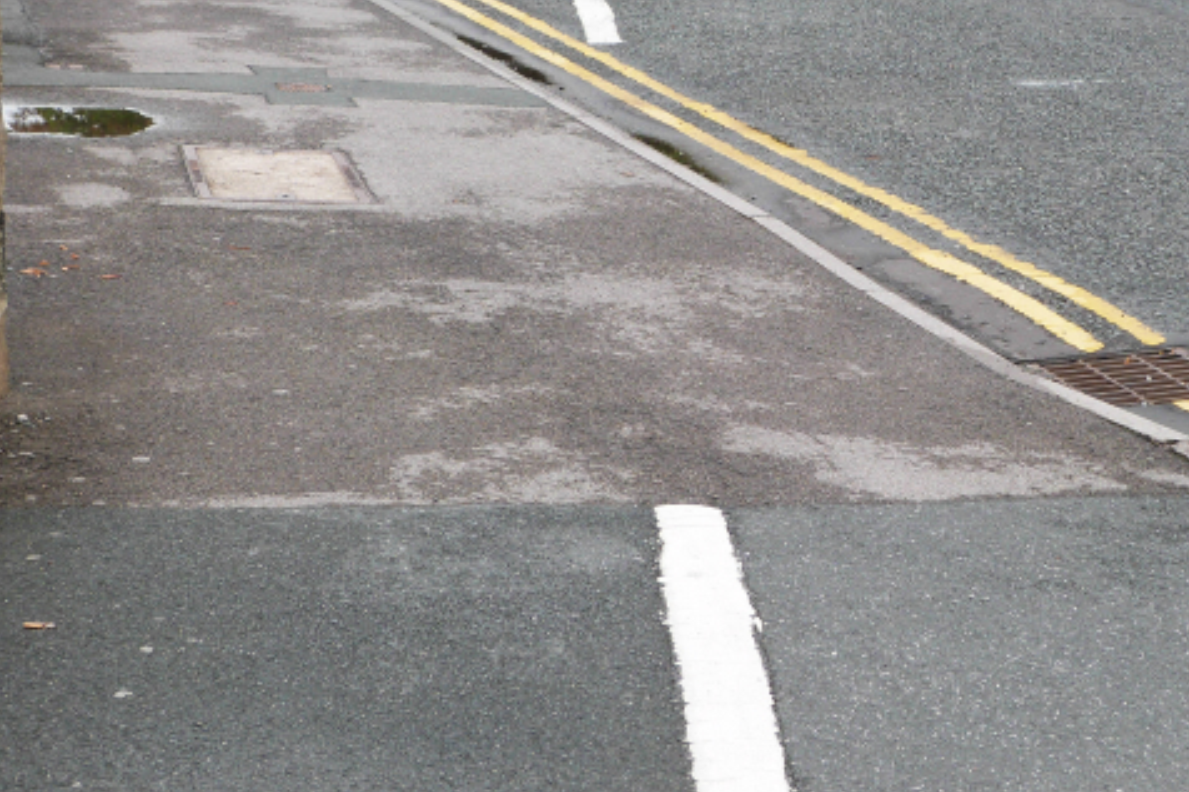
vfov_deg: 16.6
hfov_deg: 24.6
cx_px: 817
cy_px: 329
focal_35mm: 82
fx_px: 2707
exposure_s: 1/200
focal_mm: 9
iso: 100
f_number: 4
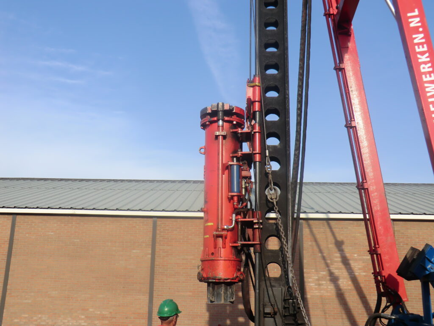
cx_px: 217
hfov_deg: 46.8
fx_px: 502
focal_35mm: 40
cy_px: 163
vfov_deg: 36.0
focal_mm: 7.1
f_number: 3.8
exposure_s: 1/400
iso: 64
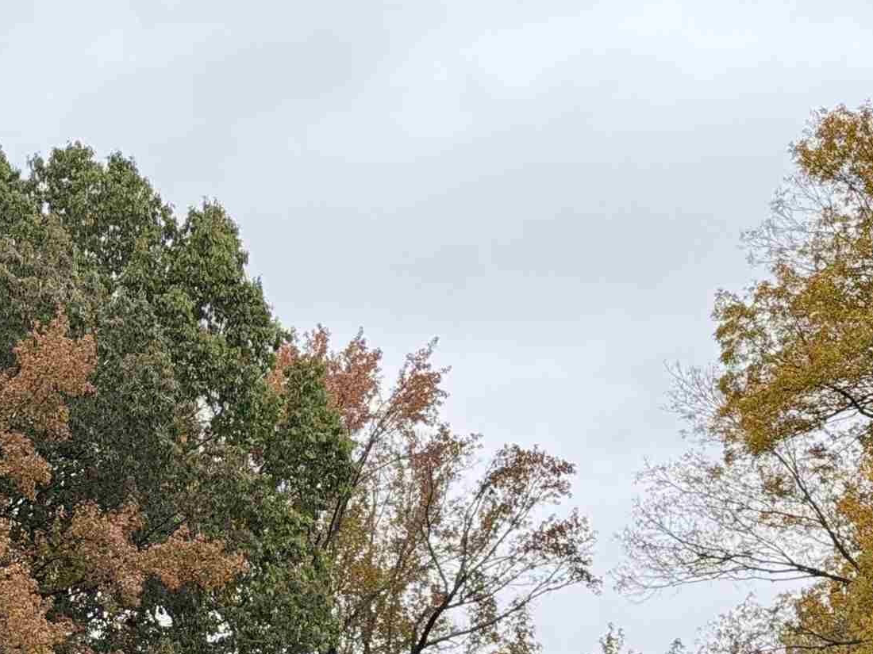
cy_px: 784
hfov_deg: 14.6
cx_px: 148
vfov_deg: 10.9
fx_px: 3379
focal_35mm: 134
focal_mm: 6.76
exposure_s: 1/1754
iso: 80
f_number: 1.78
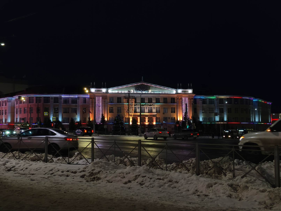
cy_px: 106
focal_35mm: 38
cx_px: 140
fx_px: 308
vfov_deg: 37.7
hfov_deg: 49.0
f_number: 1.7
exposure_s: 1/100
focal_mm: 5.35
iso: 320
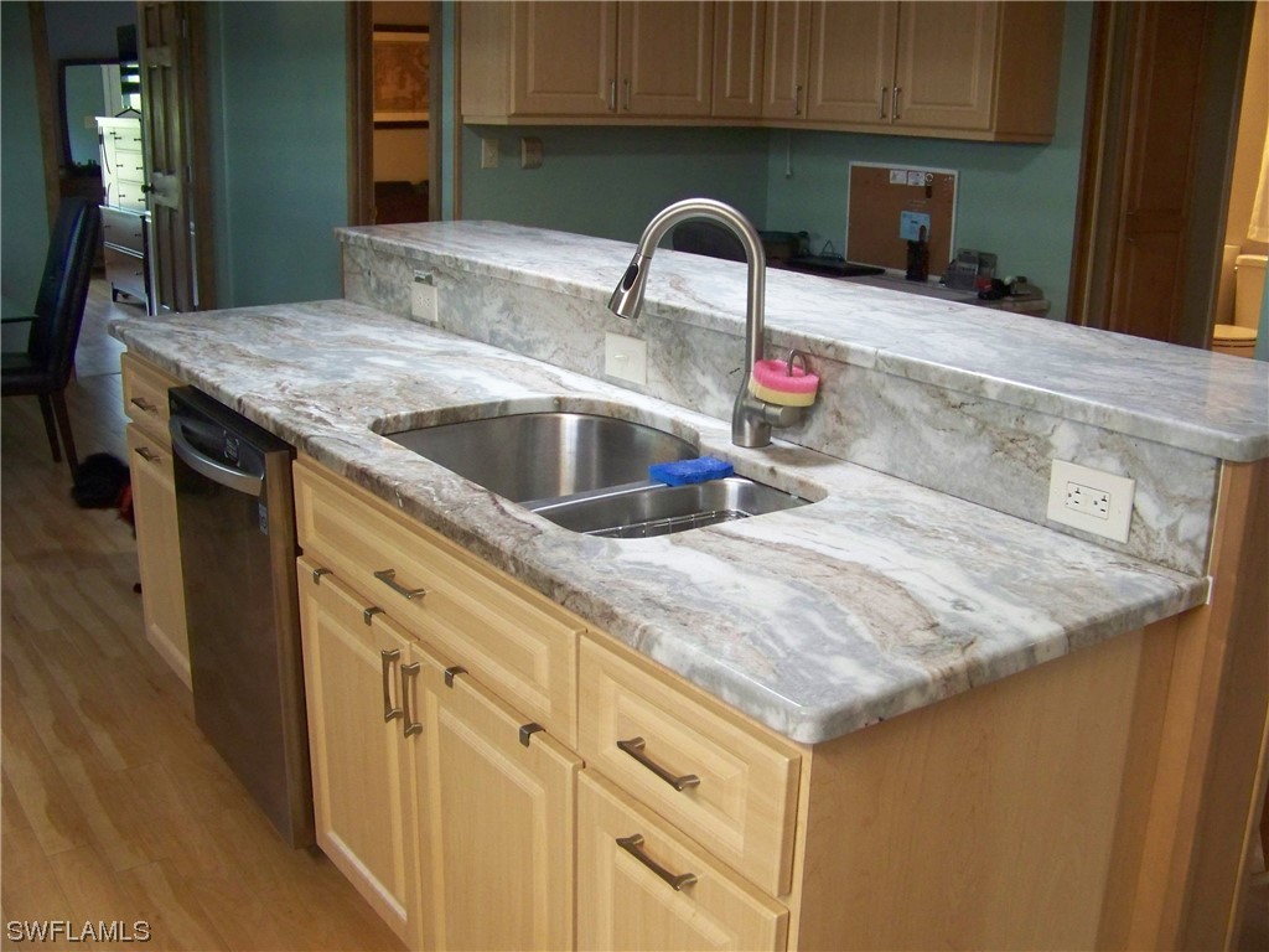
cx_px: 634
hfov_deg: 51.4
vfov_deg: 39.7
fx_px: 1320
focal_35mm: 36
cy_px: 476
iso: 320
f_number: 2.8
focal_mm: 5.85
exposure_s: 1/30
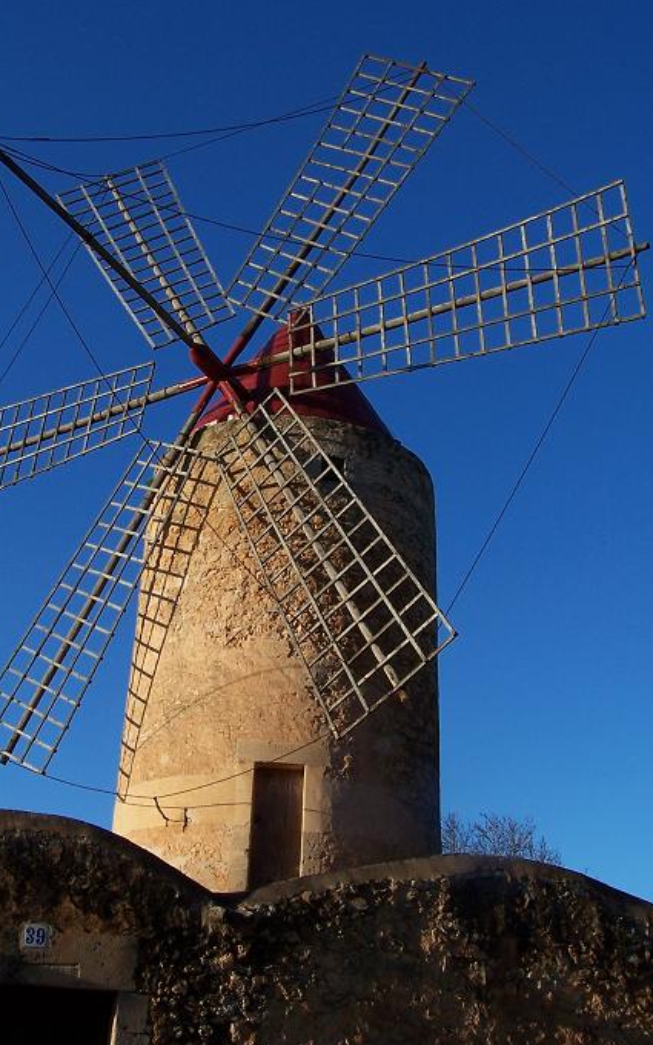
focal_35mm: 41
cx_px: 288
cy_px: 526
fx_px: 1167
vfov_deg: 48.2
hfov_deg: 31.2
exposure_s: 1/350
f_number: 5.6
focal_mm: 6.3
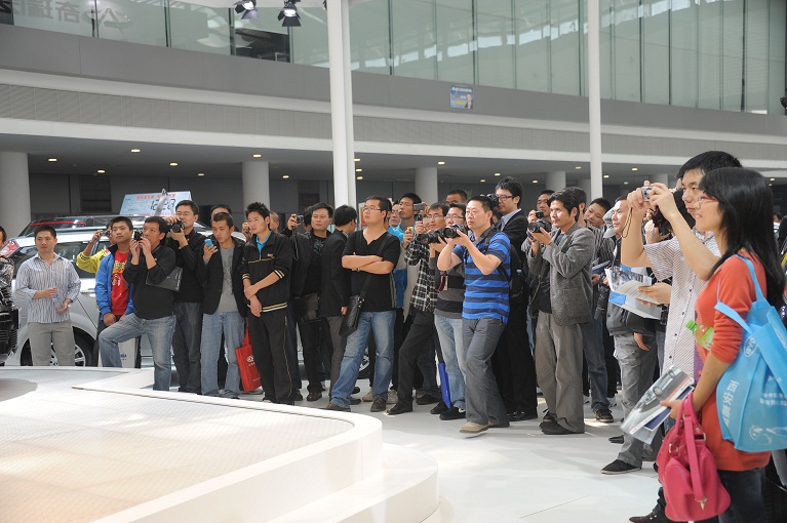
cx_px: 394
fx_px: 1136
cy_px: 262
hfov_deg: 38.2
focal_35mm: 52
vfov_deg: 25.9
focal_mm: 52
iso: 400
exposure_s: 1/125
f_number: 4.5
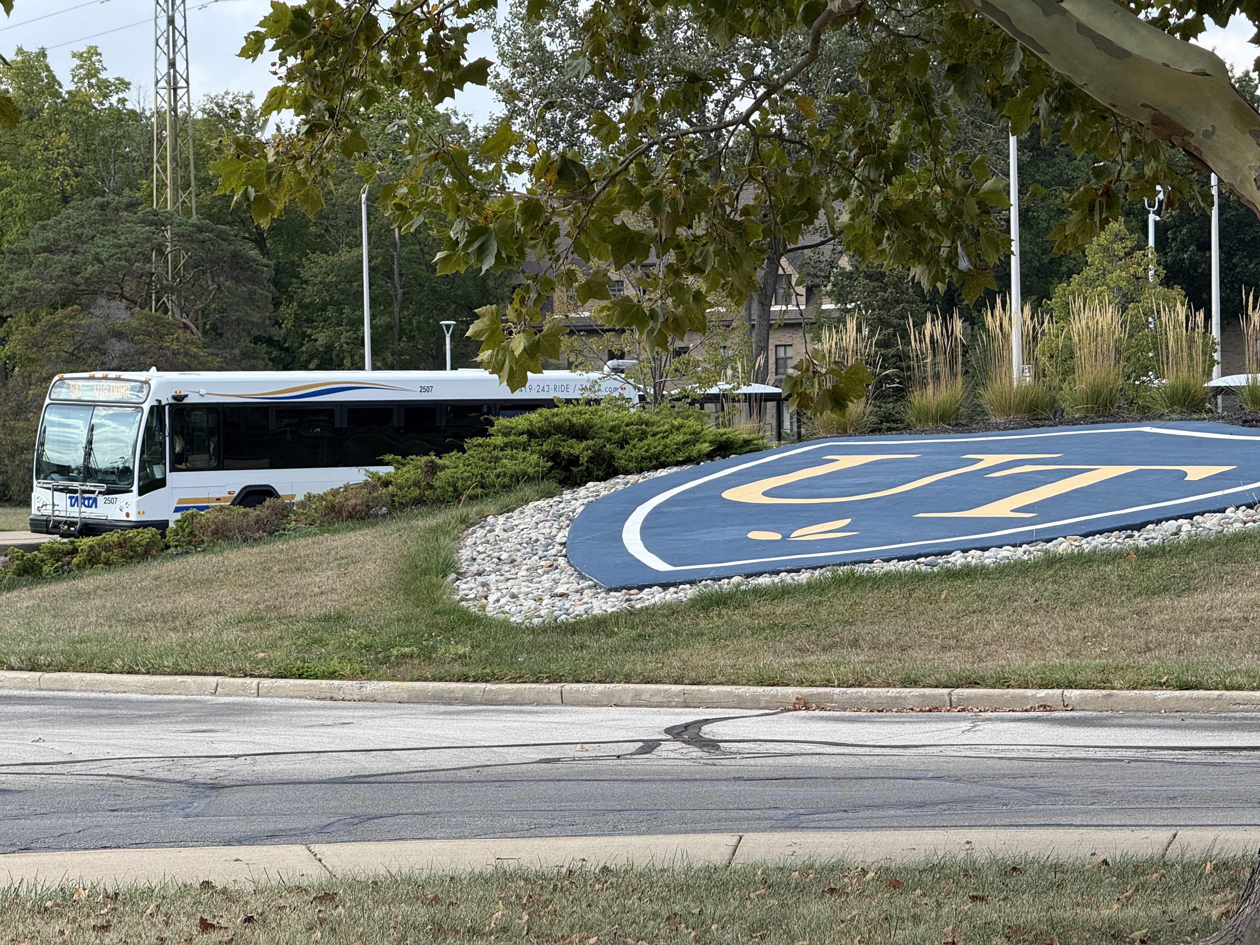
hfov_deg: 16.4
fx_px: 4368
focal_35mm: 120
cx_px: 630
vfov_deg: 12.3
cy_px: 472
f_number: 2.8
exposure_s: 1/802
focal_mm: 15.66
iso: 64
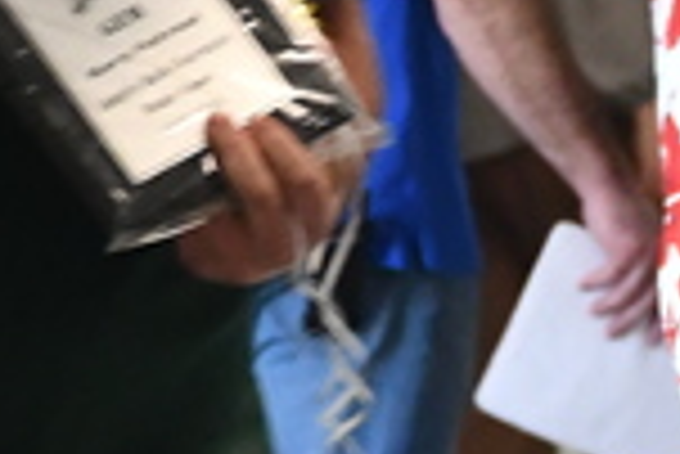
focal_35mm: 711
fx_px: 13443
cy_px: 393
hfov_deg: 2.9
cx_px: 820
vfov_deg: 1.9
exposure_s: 1/100
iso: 3200
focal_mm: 70
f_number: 5
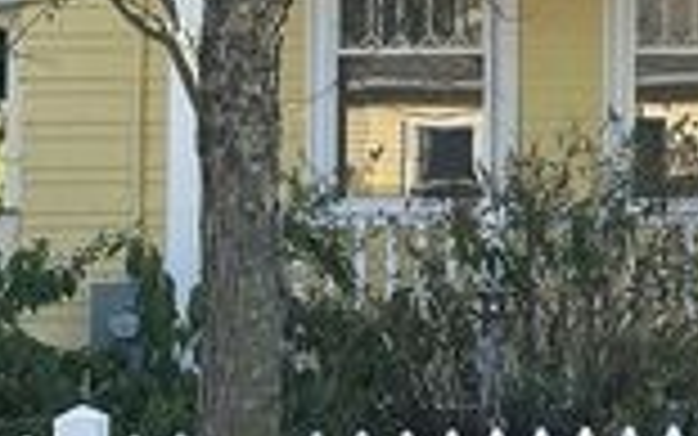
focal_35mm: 164
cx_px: 1018
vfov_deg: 8.0
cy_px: -7
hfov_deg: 12.2
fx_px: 3121
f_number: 1.78
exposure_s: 1/1085
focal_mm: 6.86
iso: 64
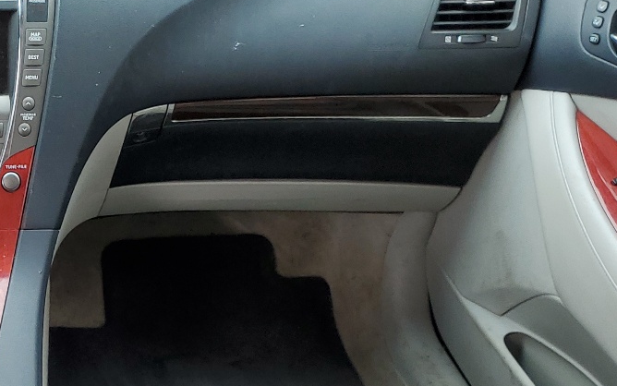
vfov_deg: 19.1
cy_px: 407
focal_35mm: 66
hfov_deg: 28.4
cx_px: -52
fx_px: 1110
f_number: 1.5
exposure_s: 1/256
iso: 50
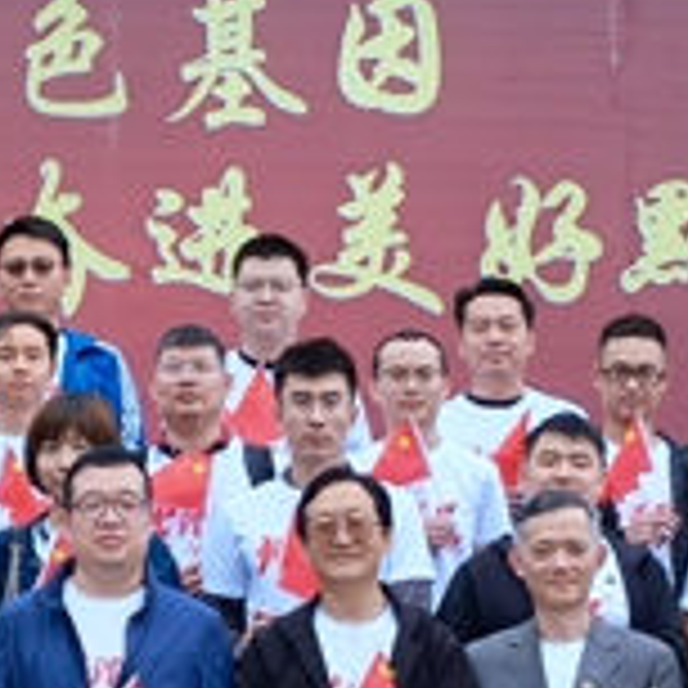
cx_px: 229
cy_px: 544
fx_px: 4497
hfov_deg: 8.7
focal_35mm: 200
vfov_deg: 8.7
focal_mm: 6.67
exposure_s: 1/387
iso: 50
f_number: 4
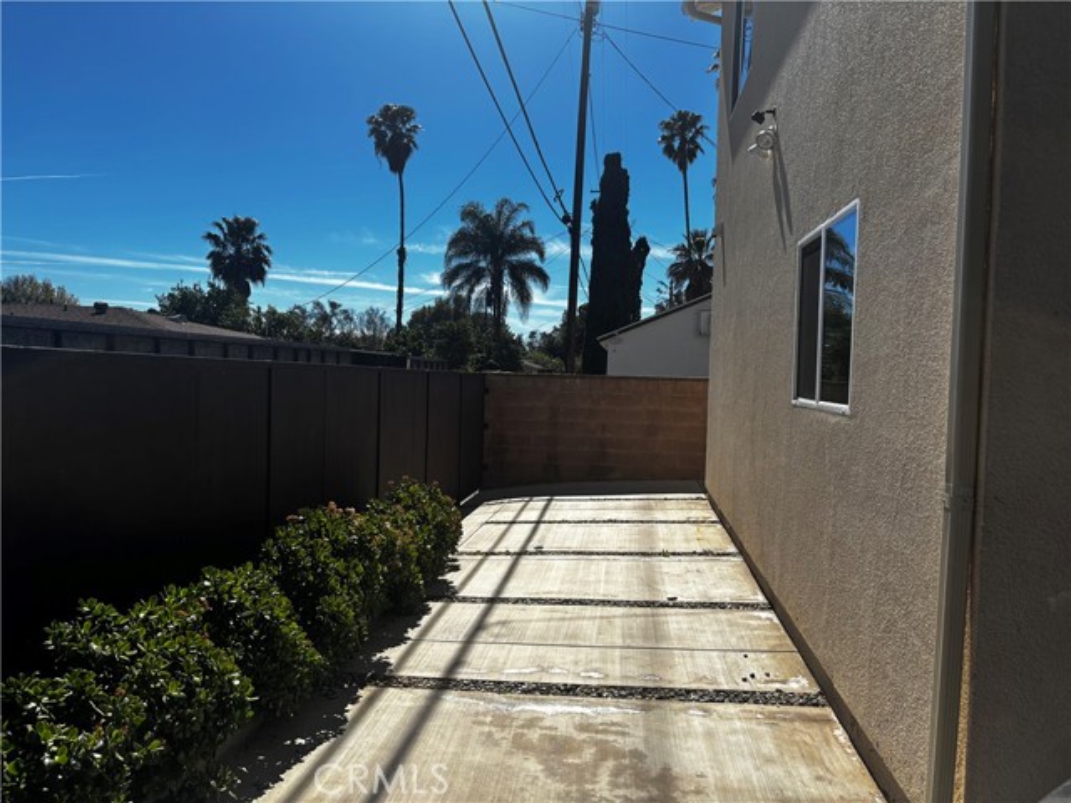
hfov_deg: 67.3
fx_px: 804
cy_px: 402
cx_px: 536
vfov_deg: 53.1
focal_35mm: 26
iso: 50
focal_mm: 5.96
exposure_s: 1/5618
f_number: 1.6
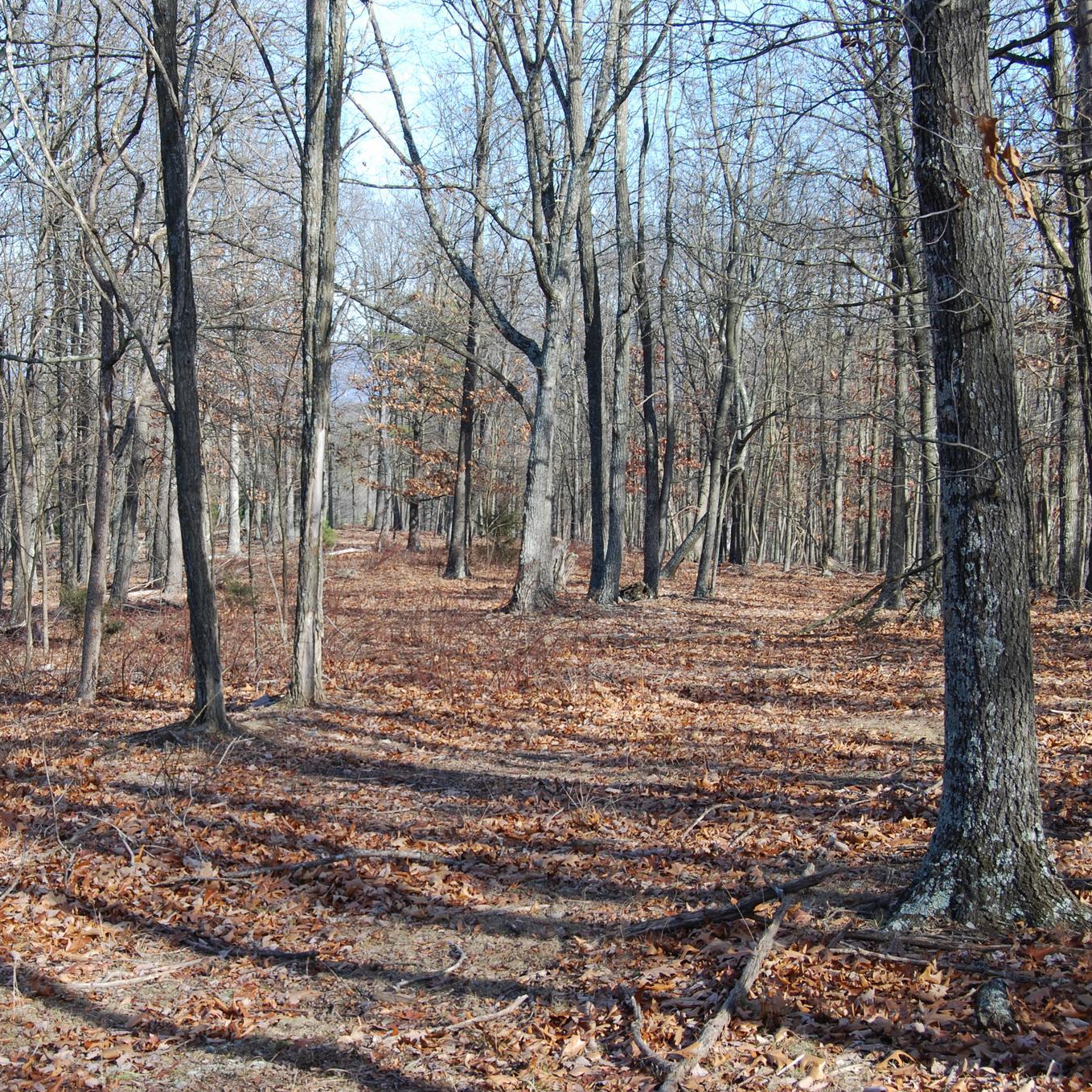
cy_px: 545
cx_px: 413
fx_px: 2129
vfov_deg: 28.8
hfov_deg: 28.7
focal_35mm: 60
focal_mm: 31
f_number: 8
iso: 100
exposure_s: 1/80
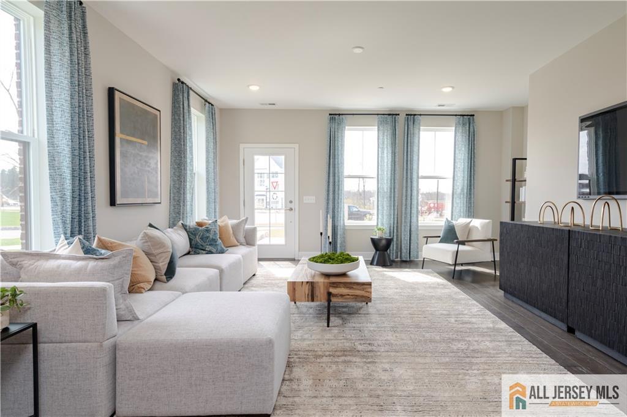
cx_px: 314
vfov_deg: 67.3
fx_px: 313
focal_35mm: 18
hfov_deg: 90.0
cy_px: 208
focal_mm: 18
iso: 320
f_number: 11
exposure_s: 1/15
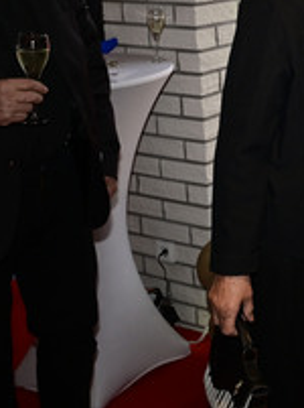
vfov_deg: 34.3
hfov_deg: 22.1
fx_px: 647
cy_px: 106
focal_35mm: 55
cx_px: 449
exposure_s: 1/200
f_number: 7.1
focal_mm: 25.5
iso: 1250
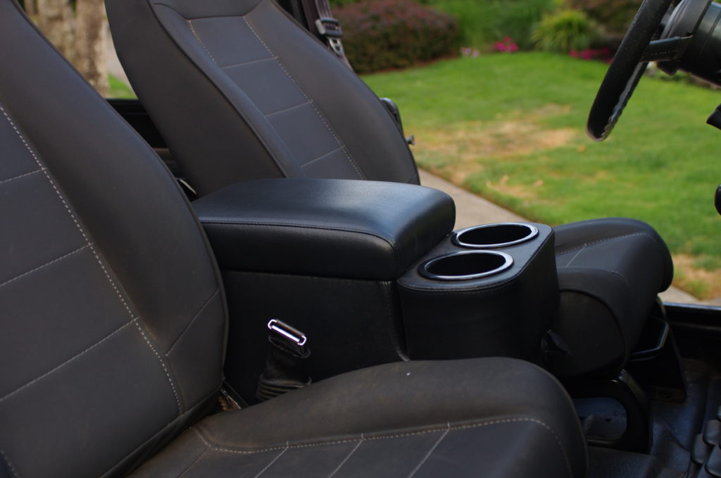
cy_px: 239
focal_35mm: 48
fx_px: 959
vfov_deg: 27.9
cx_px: 360
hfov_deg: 41.2
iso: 400
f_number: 3.2
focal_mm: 32
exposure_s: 1/320
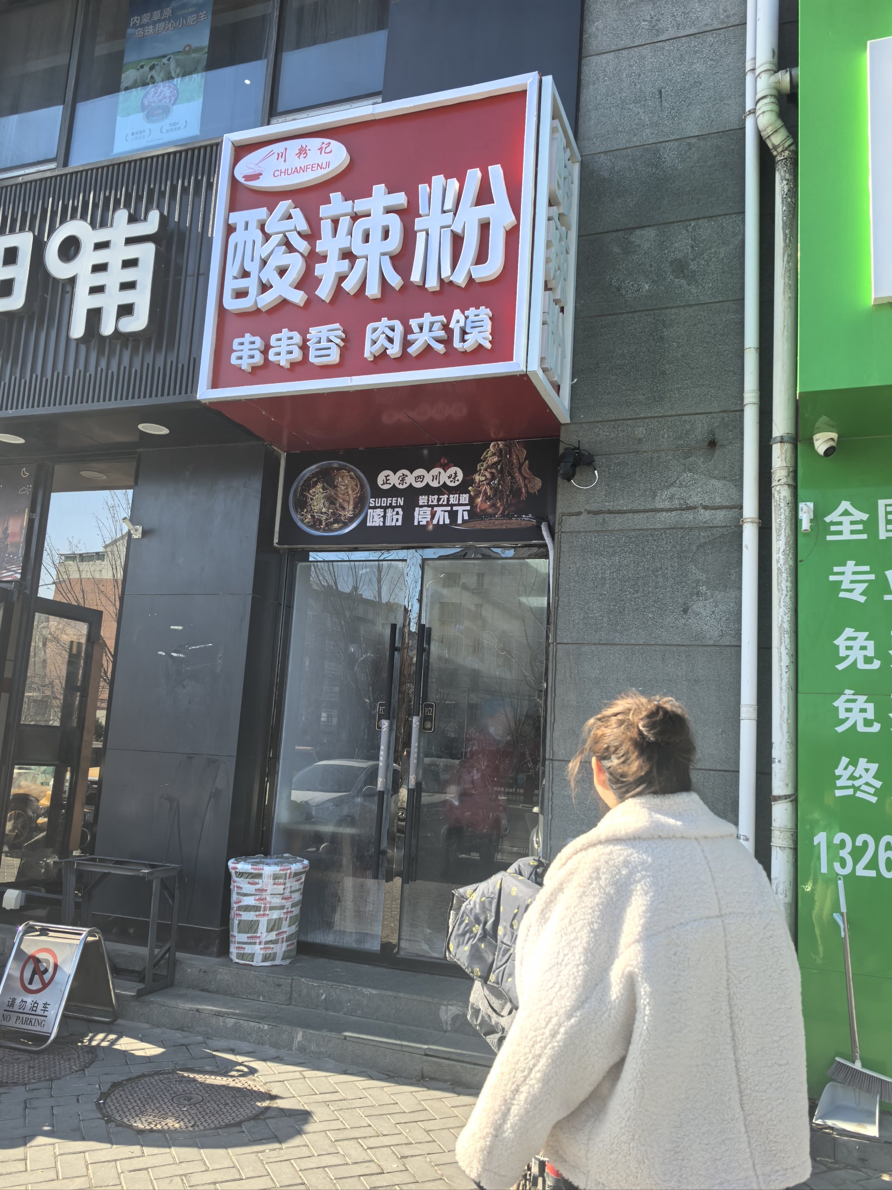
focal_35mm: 27
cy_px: 595
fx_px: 928
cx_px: 446
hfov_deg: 51.4
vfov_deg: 65.3
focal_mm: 6.98
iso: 125
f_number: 2
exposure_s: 1/5000
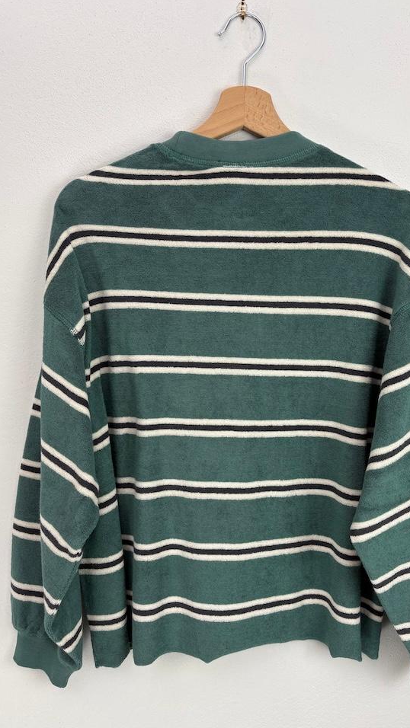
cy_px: 358
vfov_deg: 66.1
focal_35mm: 29
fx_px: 560
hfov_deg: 40.1
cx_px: 242
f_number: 1.6
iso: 40
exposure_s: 1/100
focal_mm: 5.96
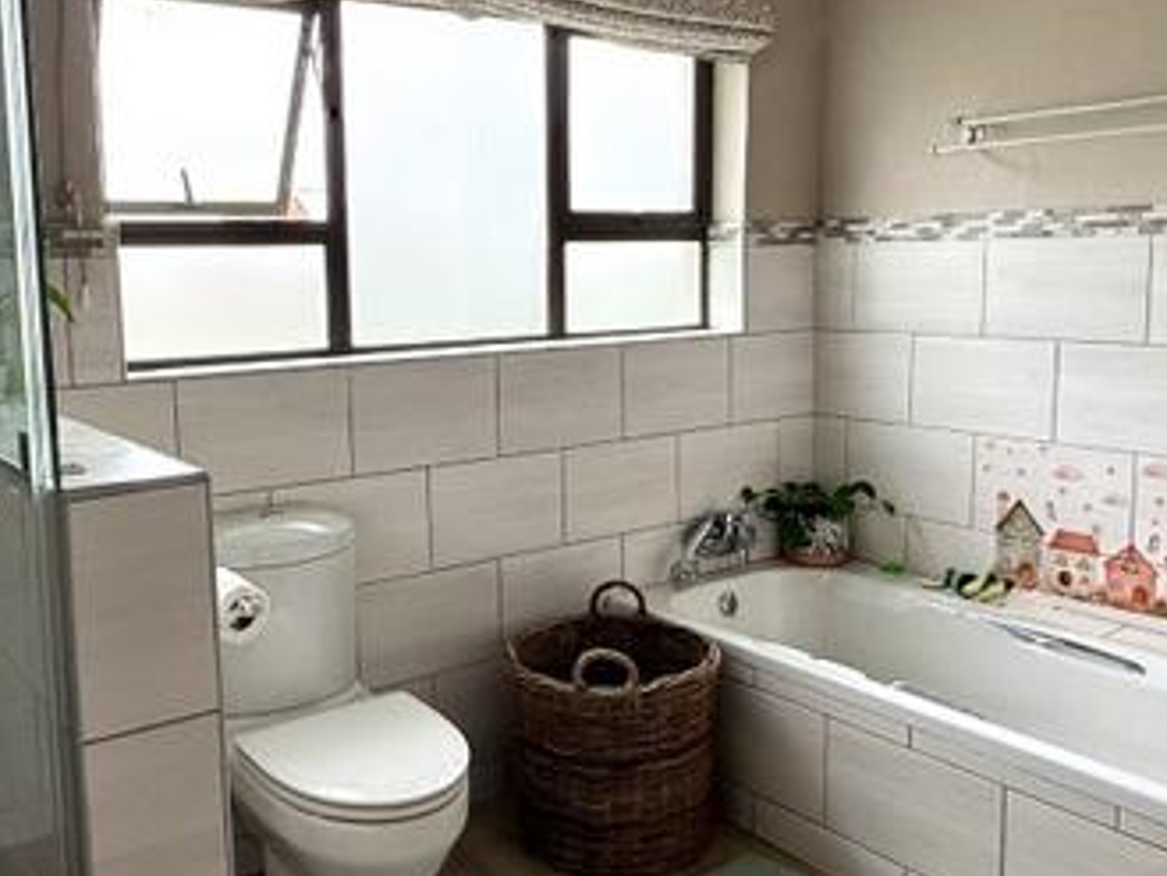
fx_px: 1147
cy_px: 394
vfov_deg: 41.8
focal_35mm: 34
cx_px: 468
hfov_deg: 53.6
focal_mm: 2.22
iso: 50
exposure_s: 1/119
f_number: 2.2
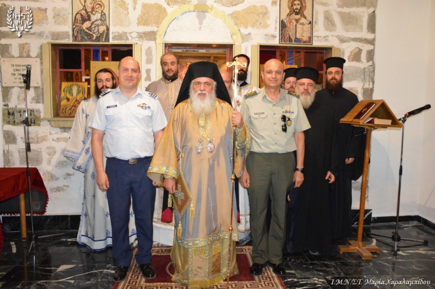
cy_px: 144
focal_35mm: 30
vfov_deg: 43.5
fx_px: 362
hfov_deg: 62.0
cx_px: 218
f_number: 3.5
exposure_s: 1/60
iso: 2800
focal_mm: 20
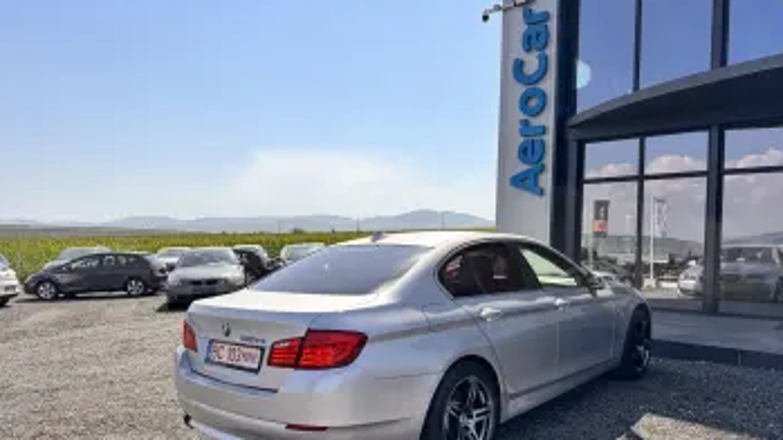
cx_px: 393
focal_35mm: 27
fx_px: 560
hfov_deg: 69.9
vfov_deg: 42.6
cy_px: 265
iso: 80
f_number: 1.78
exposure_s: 1/1980
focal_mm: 6.76
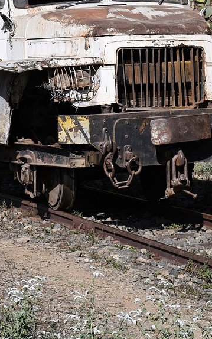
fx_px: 1497
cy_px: 51
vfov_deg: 12.8
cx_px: 61
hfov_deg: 8.1
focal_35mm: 162
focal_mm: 38
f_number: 8
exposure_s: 1/800
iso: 200
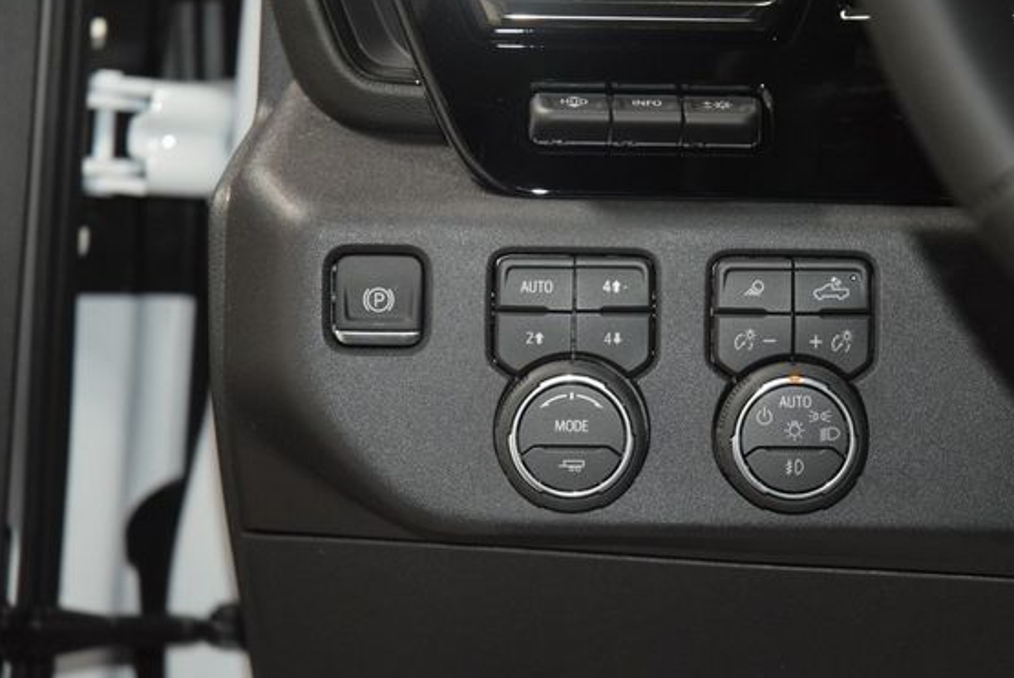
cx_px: 574
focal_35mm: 121
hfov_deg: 16.9
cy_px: 313
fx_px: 3411
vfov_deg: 11.3
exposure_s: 1/60
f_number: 4.5
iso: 2500
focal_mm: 70
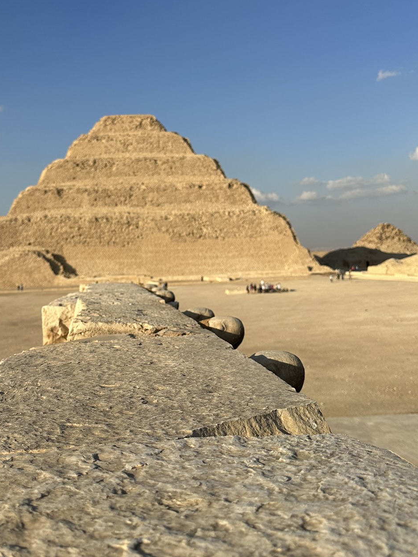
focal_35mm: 39
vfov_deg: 47.7
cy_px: 232
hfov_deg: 36.2
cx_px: 123
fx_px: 628
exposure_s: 1/6211
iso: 80
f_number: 1.78
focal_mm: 6.86
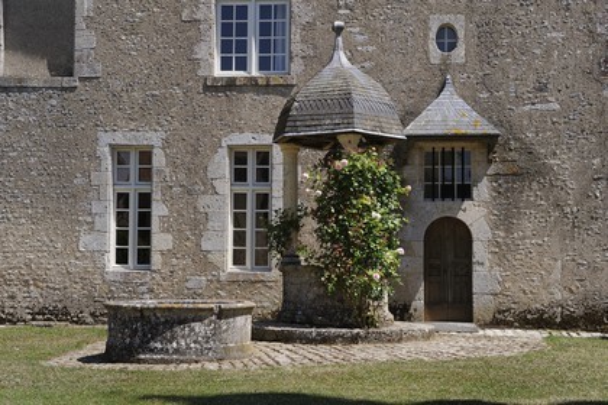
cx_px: 304
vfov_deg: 21.9
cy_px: 202
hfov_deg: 32.4
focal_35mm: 62
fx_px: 1047
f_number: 10
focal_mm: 62
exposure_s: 1/160
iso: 200
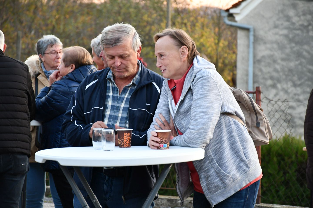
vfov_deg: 8.7
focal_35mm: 157
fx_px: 1365
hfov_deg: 13.1
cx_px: 156
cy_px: 104
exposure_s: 1/125
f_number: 5.6
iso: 1100
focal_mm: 105
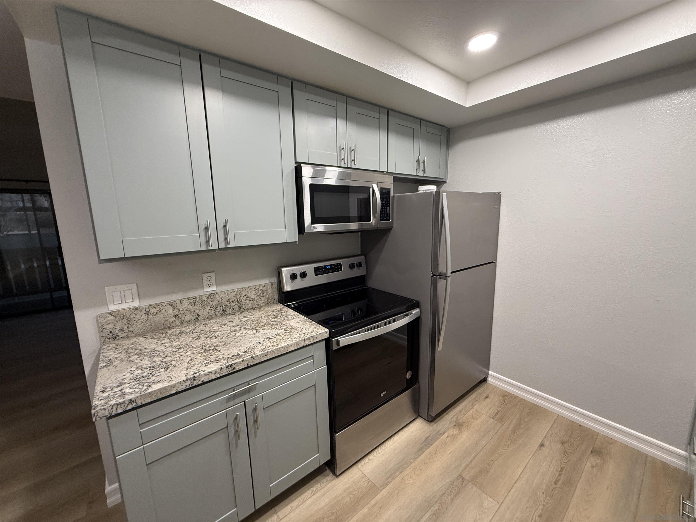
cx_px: 348
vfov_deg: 85.7
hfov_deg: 102.1
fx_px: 281
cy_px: 261
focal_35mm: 14
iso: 200
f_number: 2.2
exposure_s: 1/60
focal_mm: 2.22
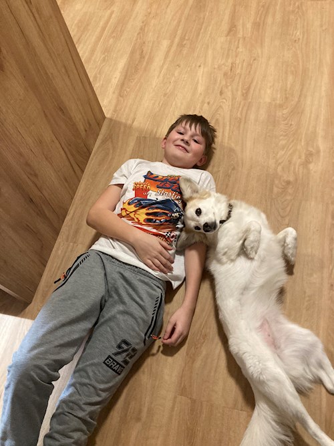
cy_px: 223
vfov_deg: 63.5
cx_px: 167
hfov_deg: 49.7
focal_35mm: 28
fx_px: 360
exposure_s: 1/33
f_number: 1.8
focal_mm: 3.99
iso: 320
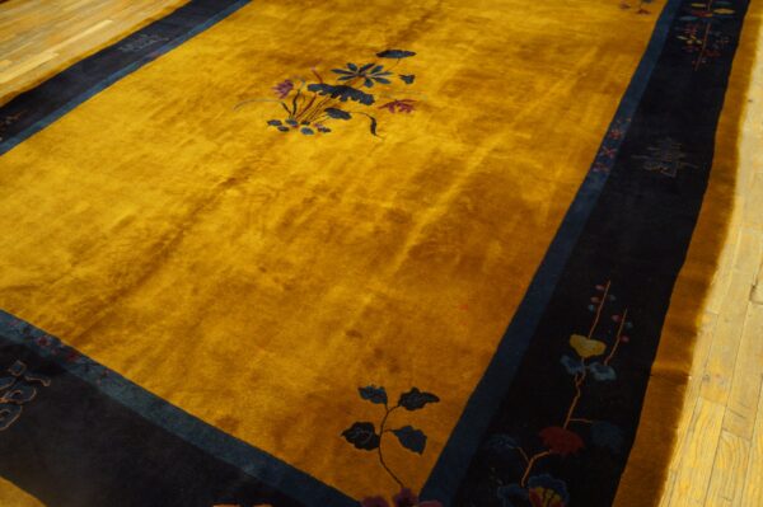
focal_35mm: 28
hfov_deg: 64.6
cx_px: 382
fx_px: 604
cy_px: 254
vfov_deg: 45.6
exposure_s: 1/60
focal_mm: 19
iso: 1250
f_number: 4
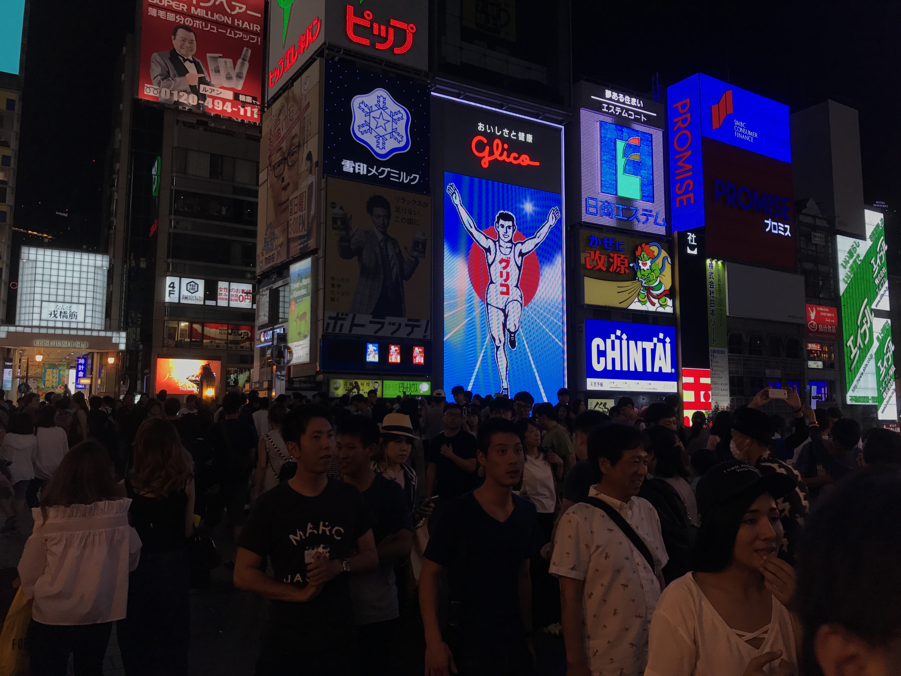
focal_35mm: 28
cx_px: 450
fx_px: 729
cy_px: 338
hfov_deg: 63.4
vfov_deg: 49.7
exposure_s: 1/120
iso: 32
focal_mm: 3.99
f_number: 1.8
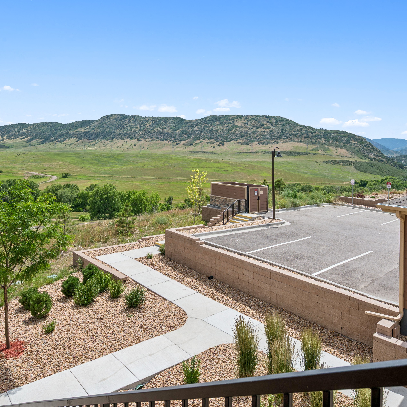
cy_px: 206
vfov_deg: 68.1
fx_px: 301
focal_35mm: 23
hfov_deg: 68.1
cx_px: 202
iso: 100
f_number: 8
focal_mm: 17.5
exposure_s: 1/500
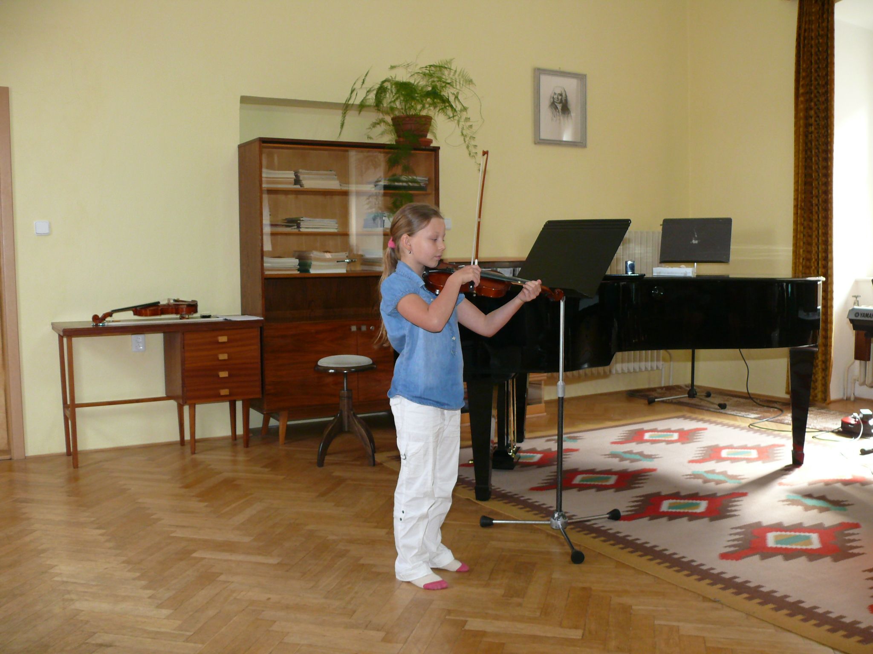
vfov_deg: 40.7
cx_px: 436
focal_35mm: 35
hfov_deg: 52.6
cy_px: 327
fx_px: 883
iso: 200
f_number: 2.8
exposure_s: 1/30
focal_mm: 7.4
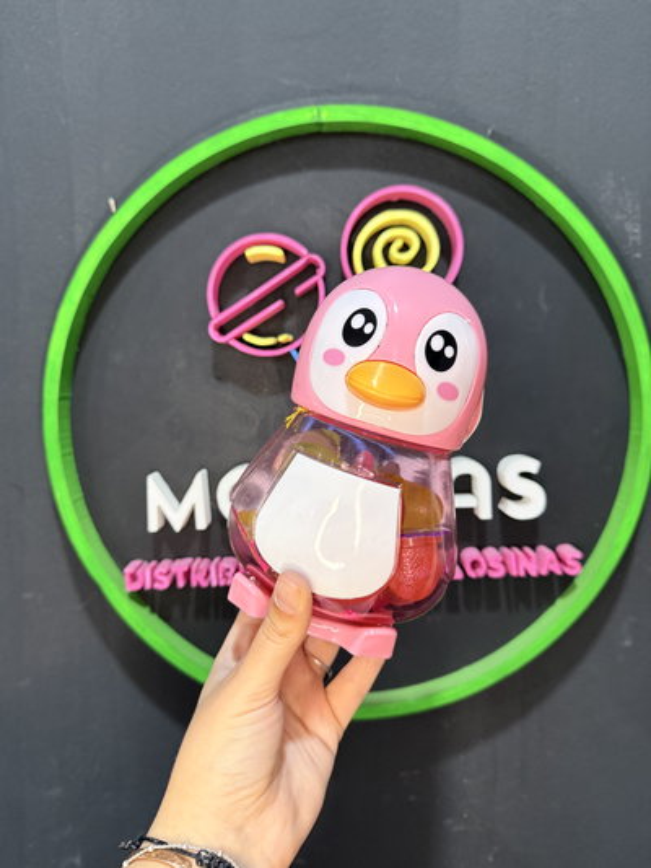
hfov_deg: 56.8
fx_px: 602
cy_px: 434
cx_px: 326
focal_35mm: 24
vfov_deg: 71.6
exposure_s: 1/68
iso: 200
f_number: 1.78
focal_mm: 6.76
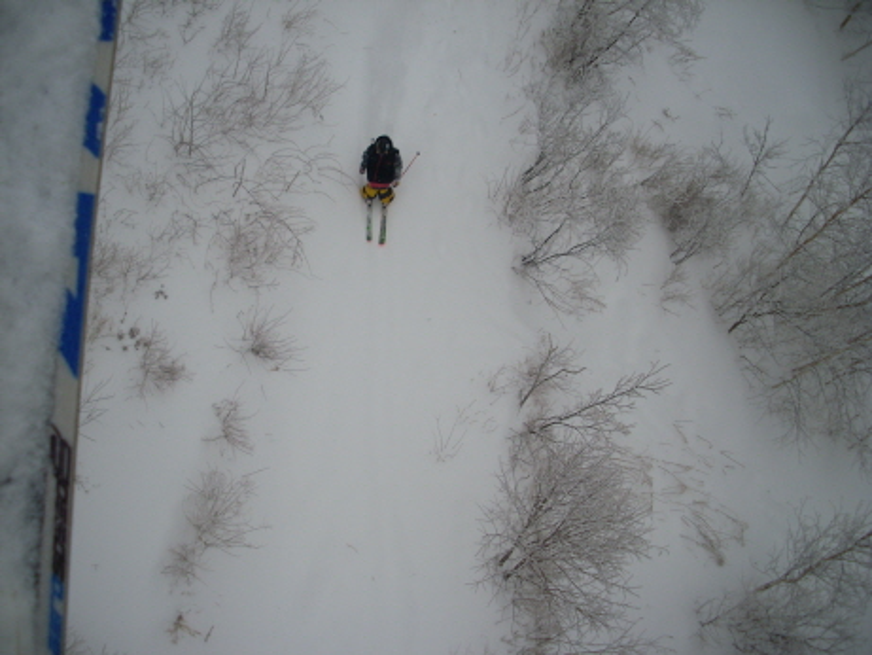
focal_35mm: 38
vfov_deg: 37.7
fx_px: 957
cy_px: 328
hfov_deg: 49.0
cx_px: 436
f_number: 7.7
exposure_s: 1/250
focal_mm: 6.3
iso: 80
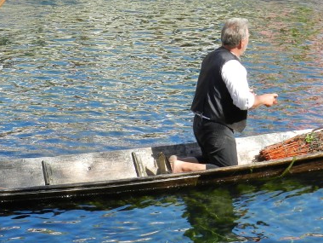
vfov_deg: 9.3
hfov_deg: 12.3
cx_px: 89
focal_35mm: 160
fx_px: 1493
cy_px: 67
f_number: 4.8
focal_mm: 13.5
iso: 160
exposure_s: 1/250
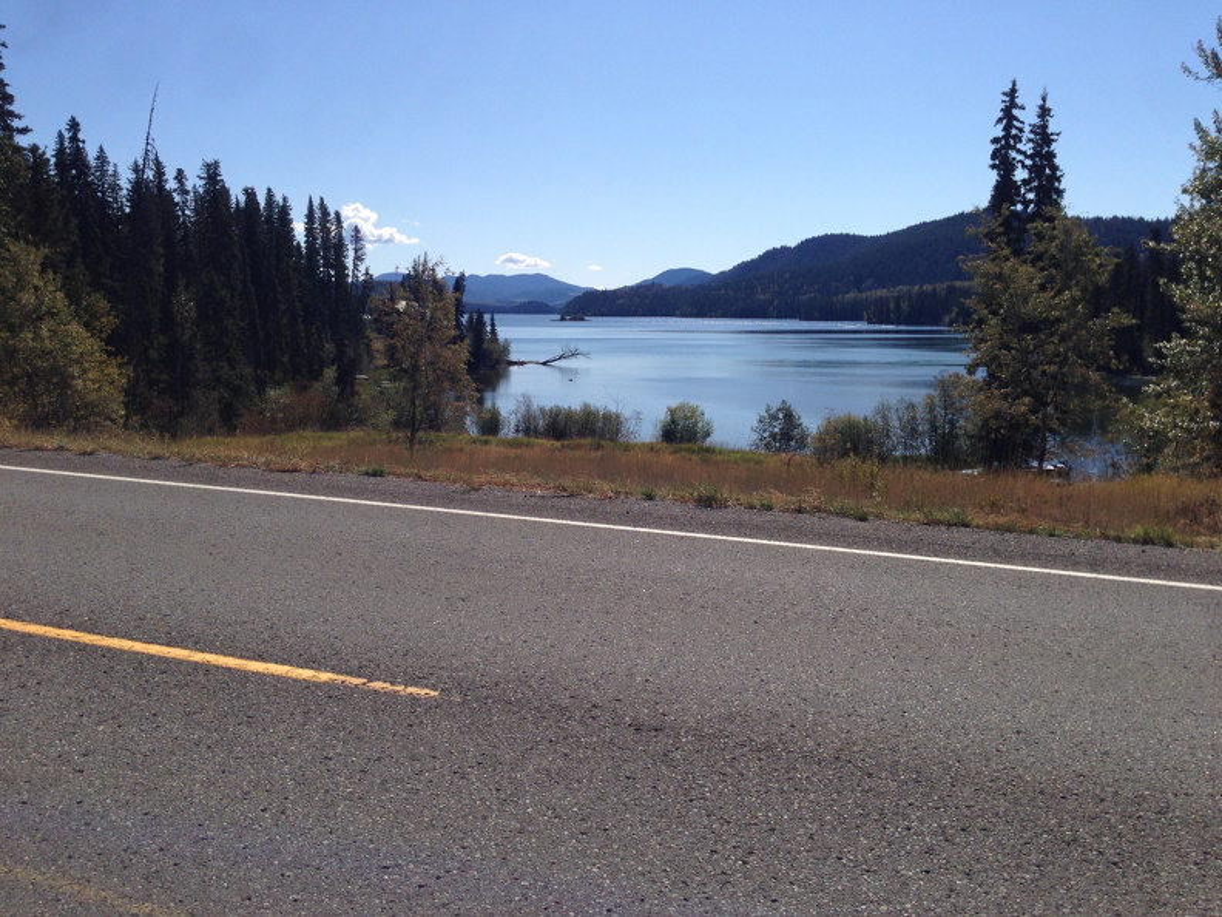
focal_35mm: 33
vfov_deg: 42.9
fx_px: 1165
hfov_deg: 55.4
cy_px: 458
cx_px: 611
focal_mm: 4.12
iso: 50
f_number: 2.4
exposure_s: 1/3012
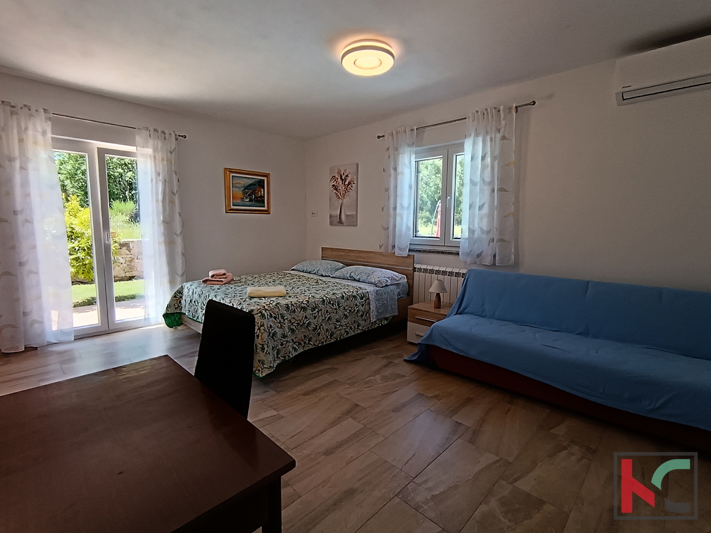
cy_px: 266
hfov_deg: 91.0
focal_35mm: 17
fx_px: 349
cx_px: 356
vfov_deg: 74.7
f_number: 2.2
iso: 228
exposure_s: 1/100
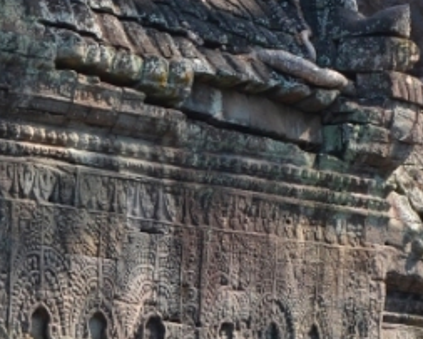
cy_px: -89
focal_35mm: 148
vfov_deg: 10.3
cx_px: 255
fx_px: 1855
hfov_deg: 13.0
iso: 100
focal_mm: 26
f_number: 5.6
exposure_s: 1/125
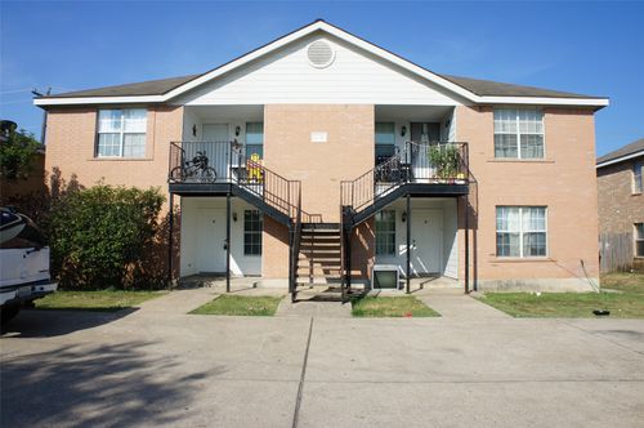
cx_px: 322
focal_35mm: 27
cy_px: 214
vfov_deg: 47.8
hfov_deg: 67.4
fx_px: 482
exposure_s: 1/250
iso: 200
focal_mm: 18
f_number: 11
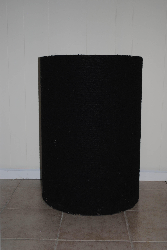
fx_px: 333
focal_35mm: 48
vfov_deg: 41.1
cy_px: 125
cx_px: 84
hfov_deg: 28.2
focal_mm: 32
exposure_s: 1/60
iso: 200
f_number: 4.8
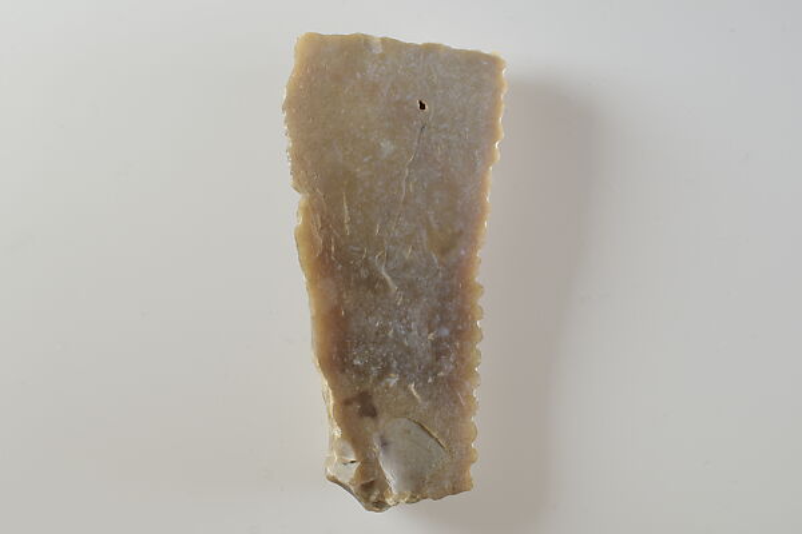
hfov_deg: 33.4
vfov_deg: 22.6
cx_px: 401
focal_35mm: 60
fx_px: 1337
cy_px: 267
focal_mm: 40
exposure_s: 1/13
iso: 125
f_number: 14
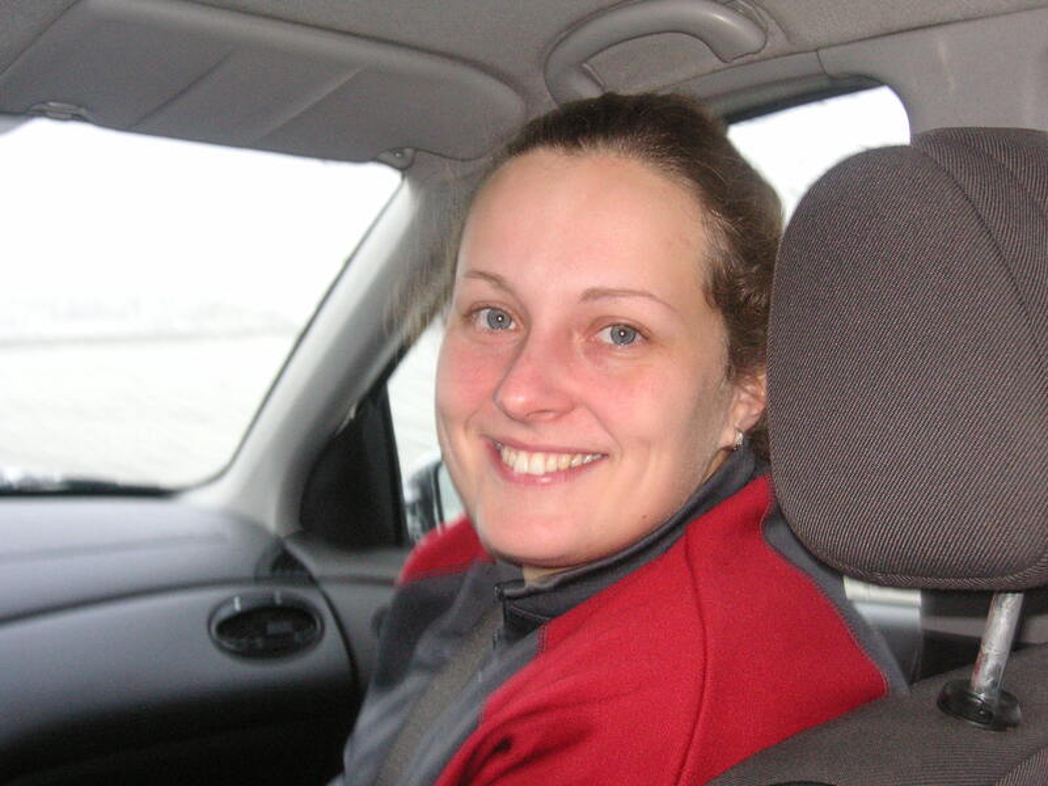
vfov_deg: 30.9
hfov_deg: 40.4
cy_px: 393
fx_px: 1423
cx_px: 524
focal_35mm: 47
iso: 160
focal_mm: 7.8
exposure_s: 1/45
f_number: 3.3
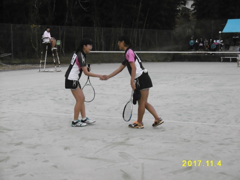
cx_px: 120
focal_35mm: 68
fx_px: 471
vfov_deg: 21.6
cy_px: 90
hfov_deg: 28.6
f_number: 11
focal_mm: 12.1
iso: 1600
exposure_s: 1/640
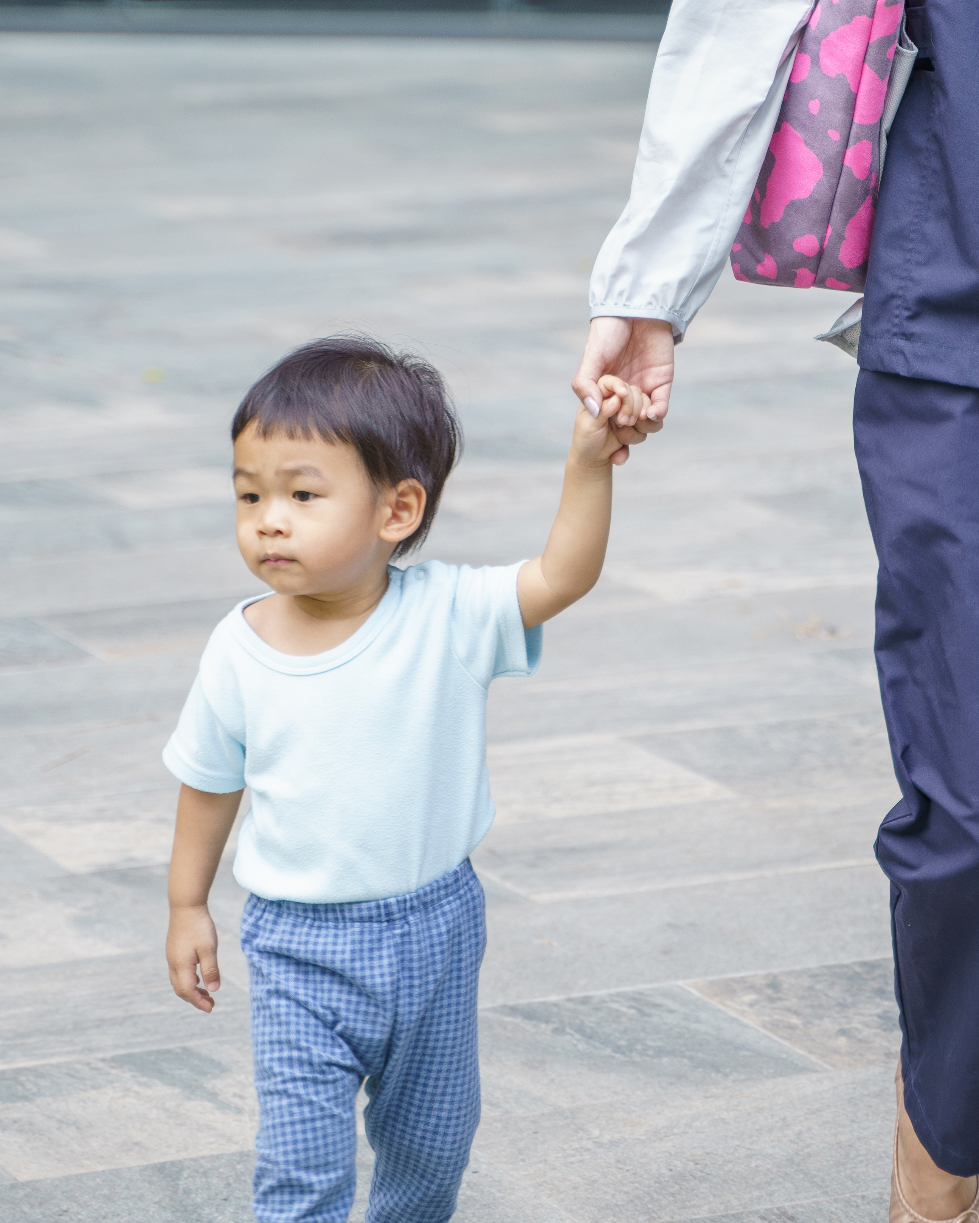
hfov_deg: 8.9
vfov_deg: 11.1
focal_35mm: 173
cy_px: 265
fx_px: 6265
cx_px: 604
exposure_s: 1/160
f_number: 2.8
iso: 125
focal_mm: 75
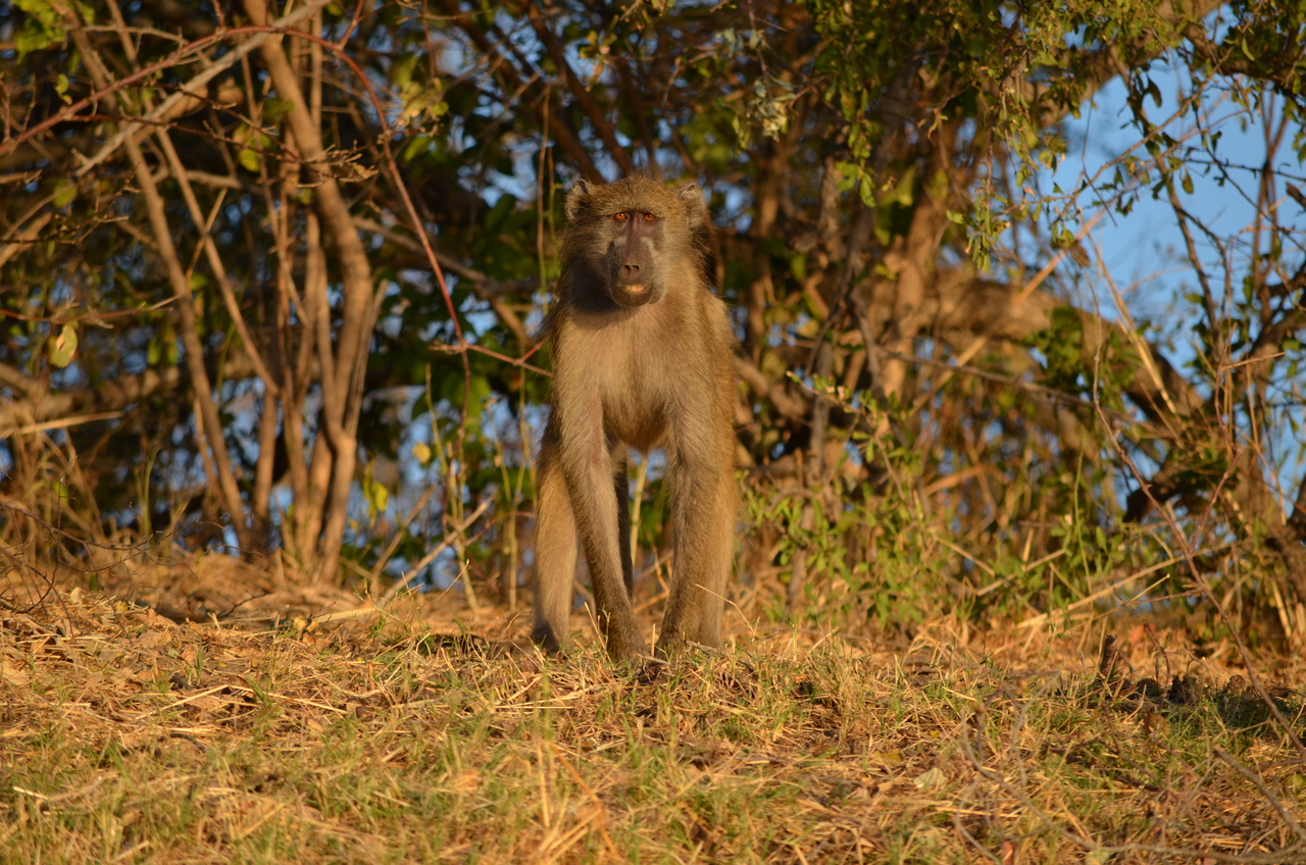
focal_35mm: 390
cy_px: 432
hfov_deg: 5.3
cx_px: 653
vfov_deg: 3.5
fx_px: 14120
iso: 250
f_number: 5.6
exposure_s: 1/500
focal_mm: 260
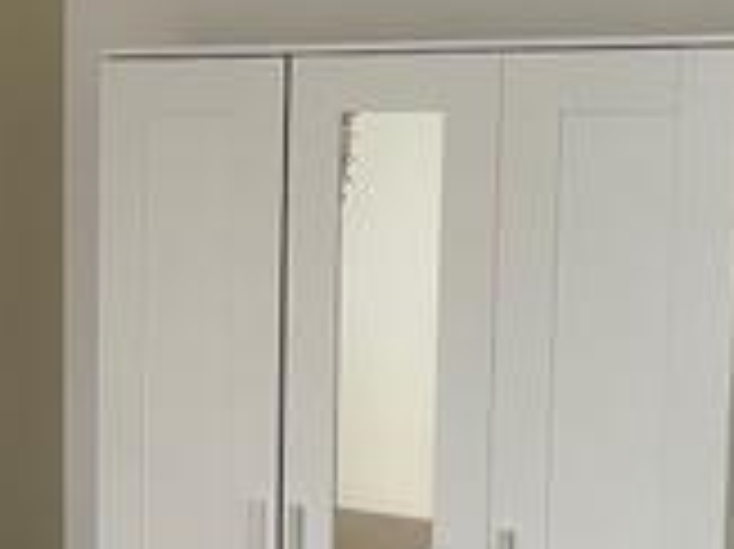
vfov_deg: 15.3
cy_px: 378
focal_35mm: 96
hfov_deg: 19.7
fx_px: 2034
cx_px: -36
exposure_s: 1/50
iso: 80
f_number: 1.6
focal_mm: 4.2
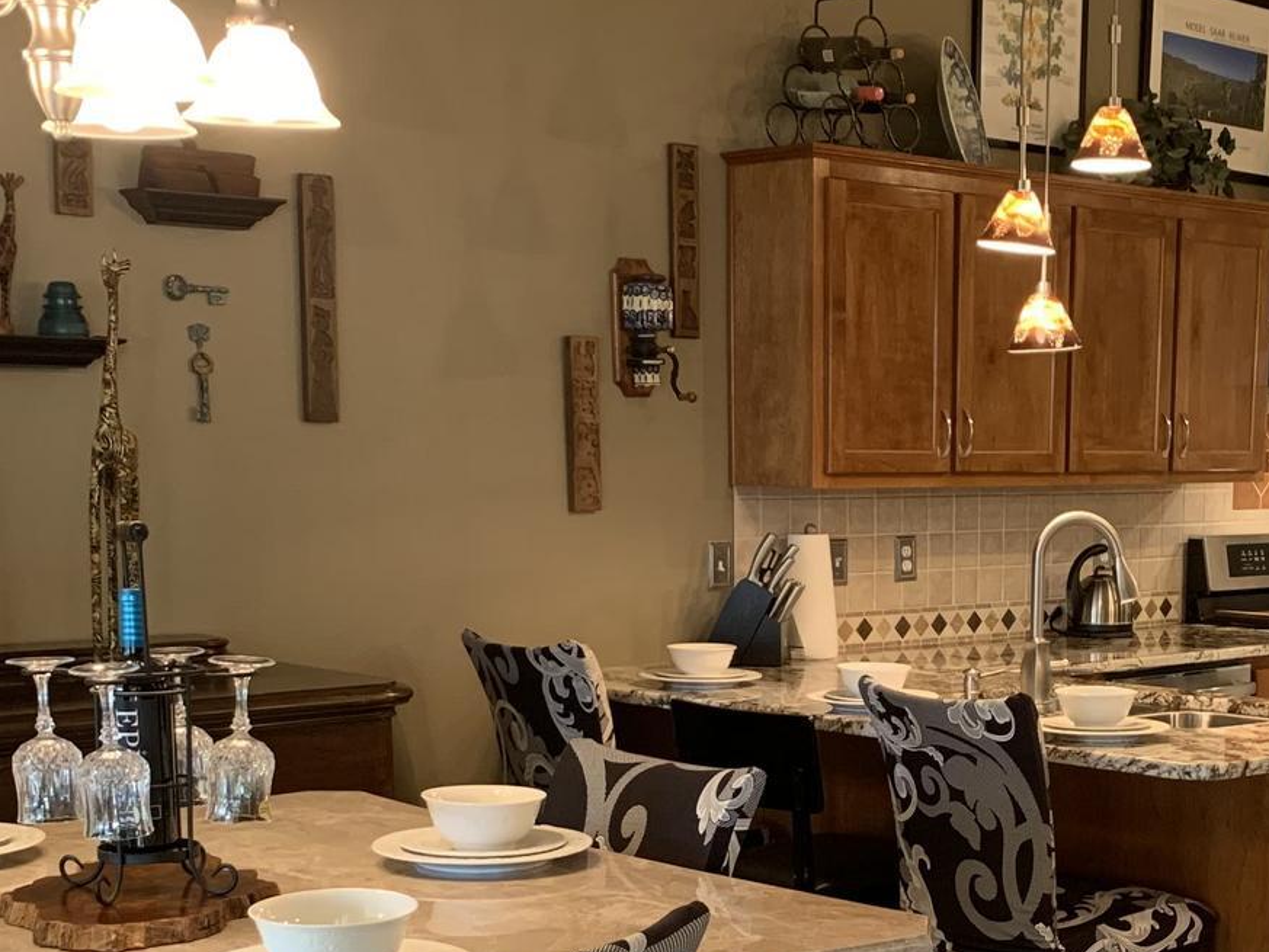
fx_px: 2237
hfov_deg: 31.0
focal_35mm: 61
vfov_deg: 23.5
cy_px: 831
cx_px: 975
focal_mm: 4.25
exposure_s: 1/60
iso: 250
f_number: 1.8
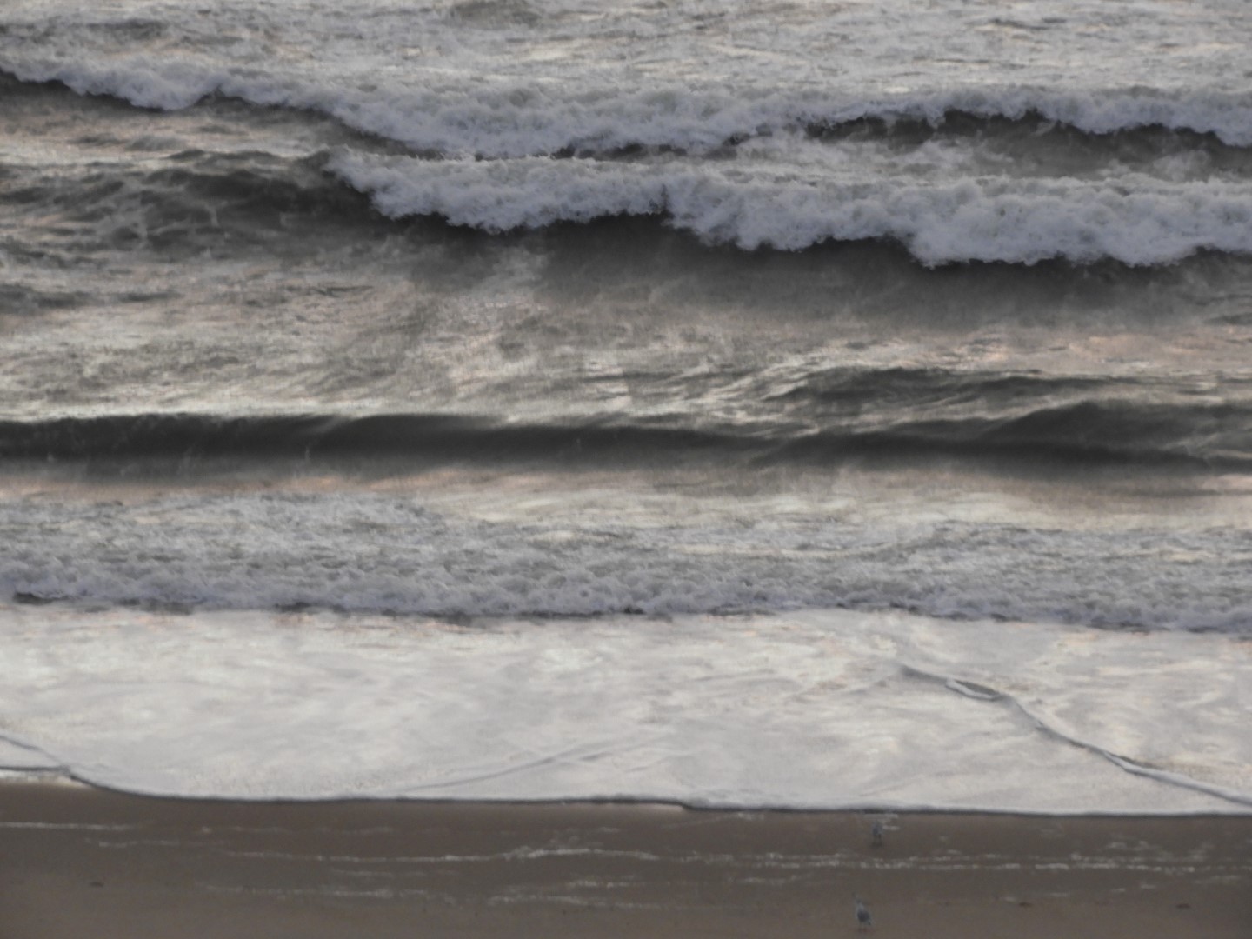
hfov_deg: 7.3
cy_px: 470
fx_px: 9765
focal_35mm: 270
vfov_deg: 5.5
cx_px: 626
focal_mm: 48.4
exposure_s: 1/50
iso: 400
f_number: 5.5
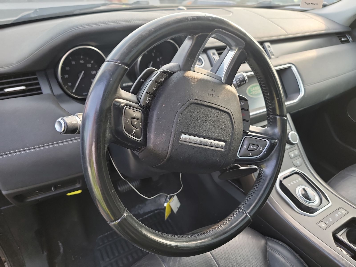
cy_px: 134
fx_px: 247
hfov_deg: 71.6
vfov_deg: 56.8
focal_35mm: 24
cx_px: 178
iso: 124
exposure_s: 1/59
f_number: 1.8
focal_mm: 6.7
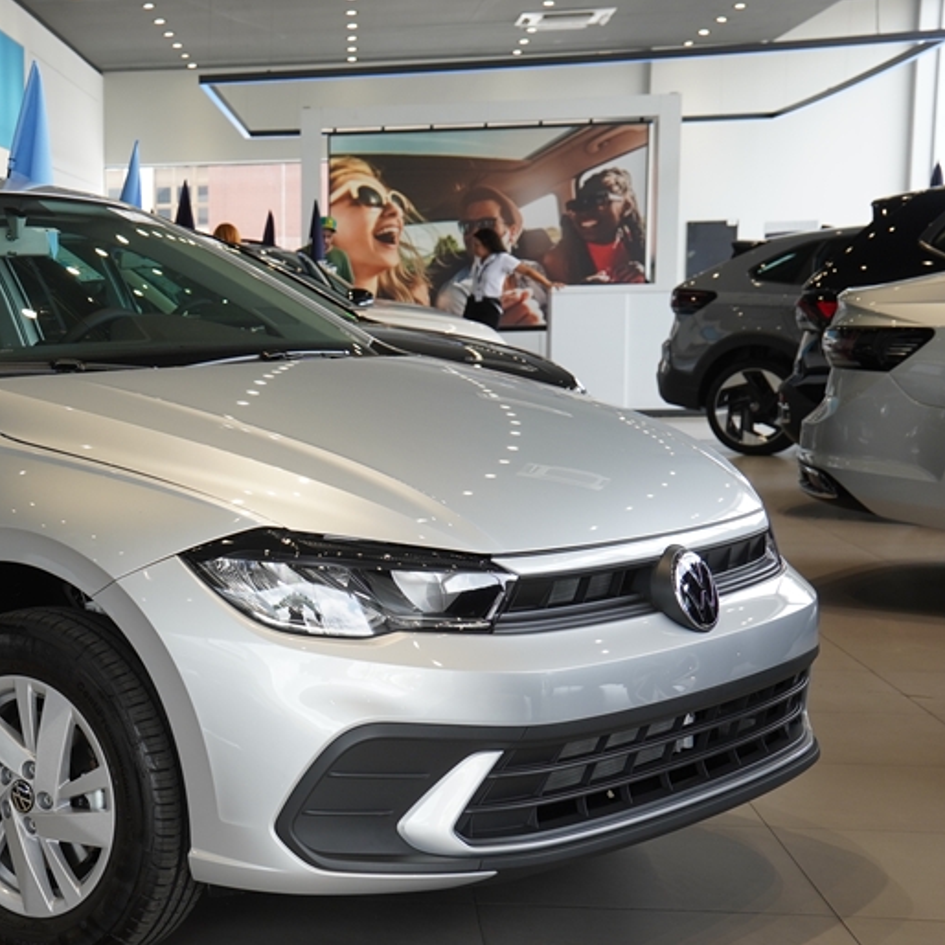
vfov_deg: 26.1
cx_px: 6
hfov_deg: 24.9
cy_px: 554
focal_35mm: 66
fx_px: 2038
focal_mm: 26
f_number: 4
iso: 200
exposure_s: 1/160
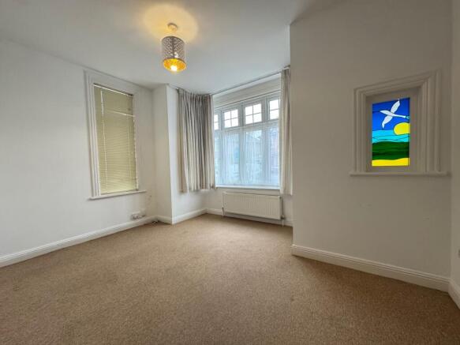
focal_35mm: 14
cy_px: 172
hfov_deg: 102.1
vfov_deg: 85.7
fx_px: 186
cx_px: 230
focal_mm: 2.22
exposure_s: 1/100
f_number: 2.2
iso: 320
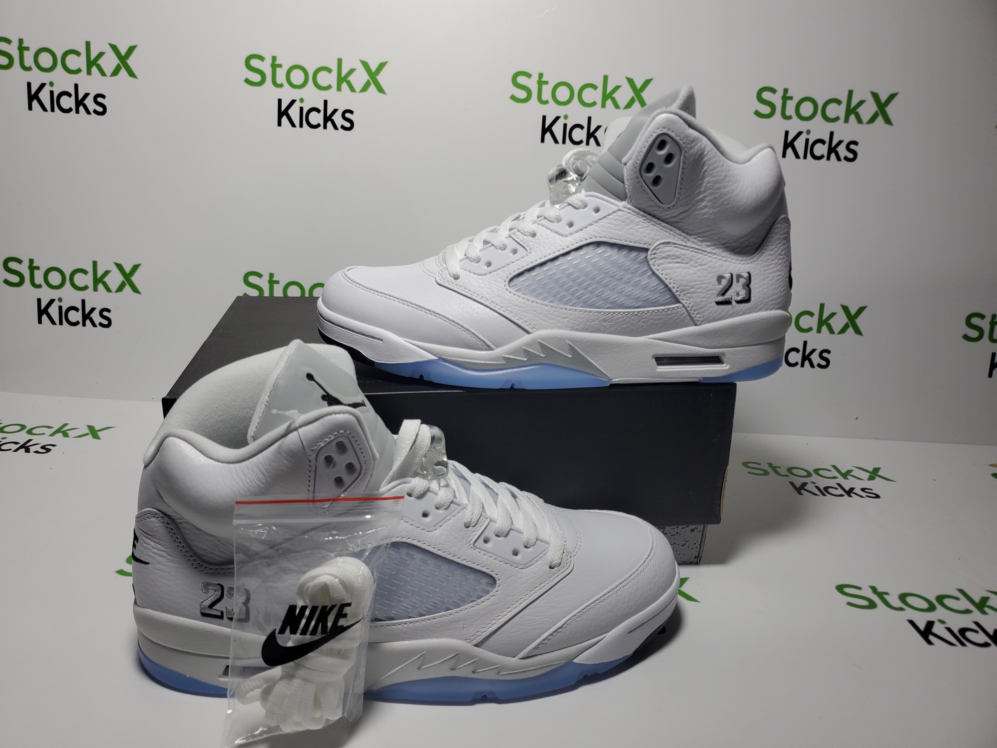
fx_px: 749
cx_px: 498
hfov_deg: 67.3
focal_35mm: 26
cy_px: 374
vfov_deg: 53.1
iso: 50
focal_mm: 4.3
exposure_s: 1/773
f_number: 1.5
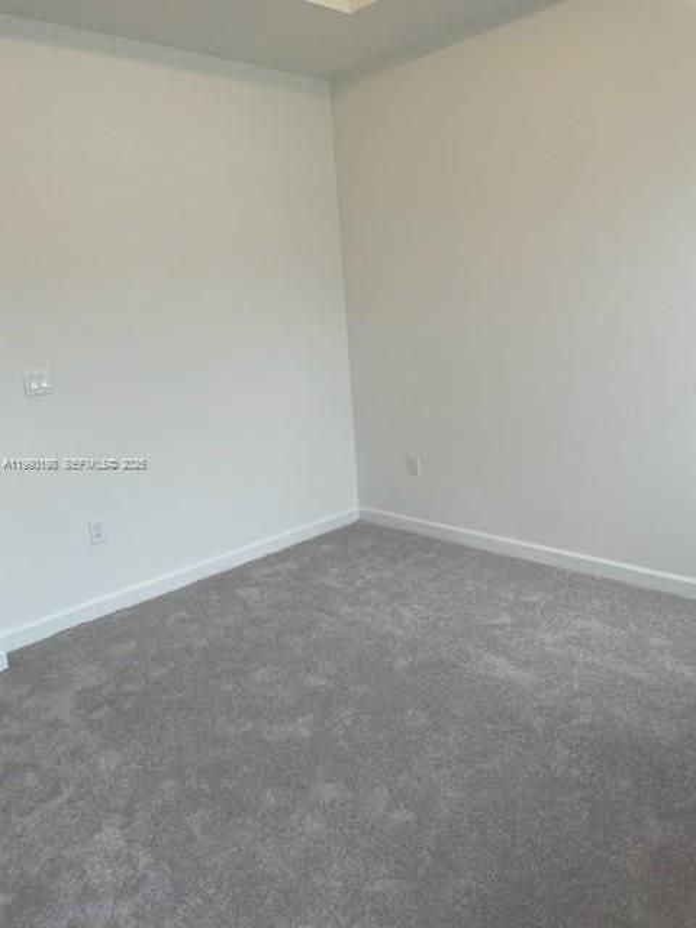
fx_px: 697
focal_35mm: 26
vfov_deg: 67.3
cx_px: 348
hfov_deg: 53.1
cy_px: 464
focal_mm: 4.2
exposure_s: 1/120
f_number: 1.6
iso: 100
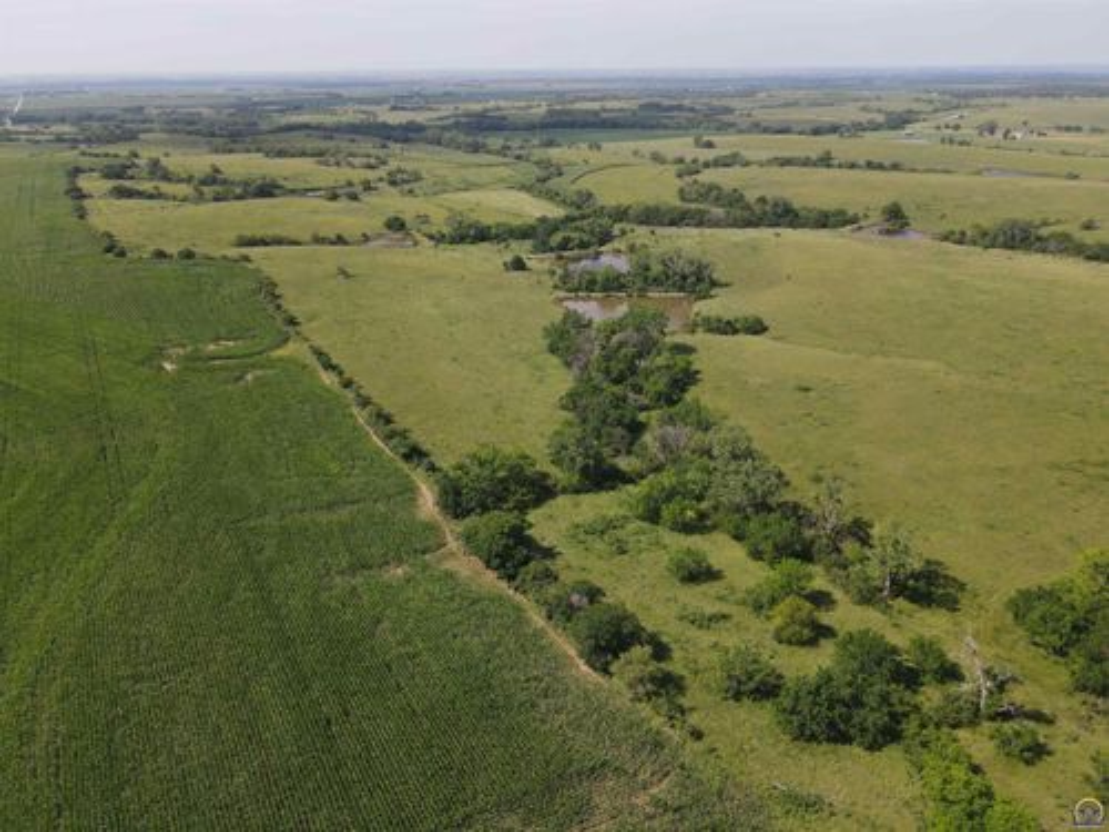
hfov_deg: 71.6
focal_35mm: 24
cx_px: 554
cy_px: 416
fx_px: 769
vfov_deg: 56.8
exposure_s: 1/640
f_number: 2.8
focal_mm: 4.5
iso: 100
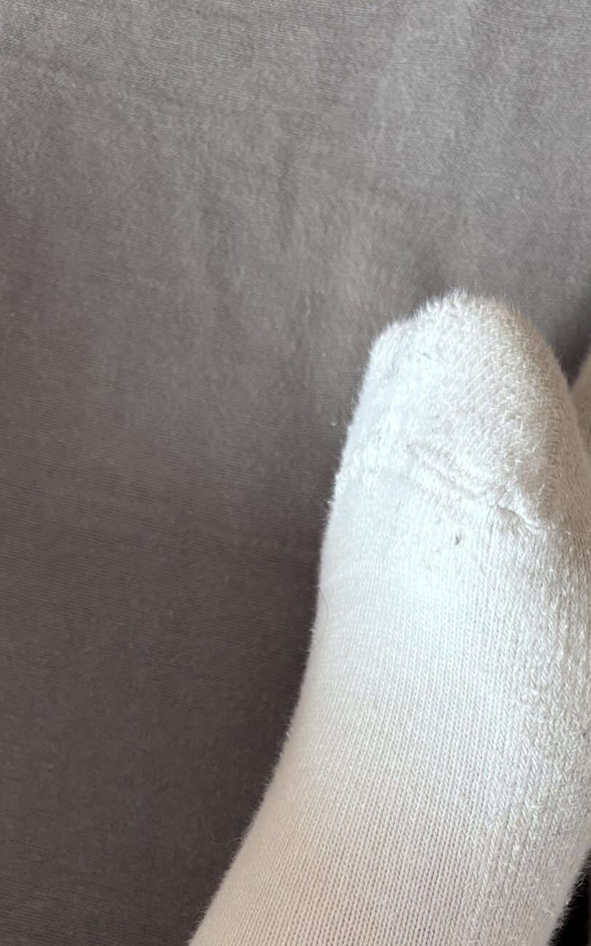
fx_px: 1391
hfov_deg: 23.6
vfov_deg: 35.1
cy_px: 868
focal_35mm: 54
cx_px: 470
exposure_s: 1/60
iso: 160
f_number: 1.6
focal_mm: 5.96
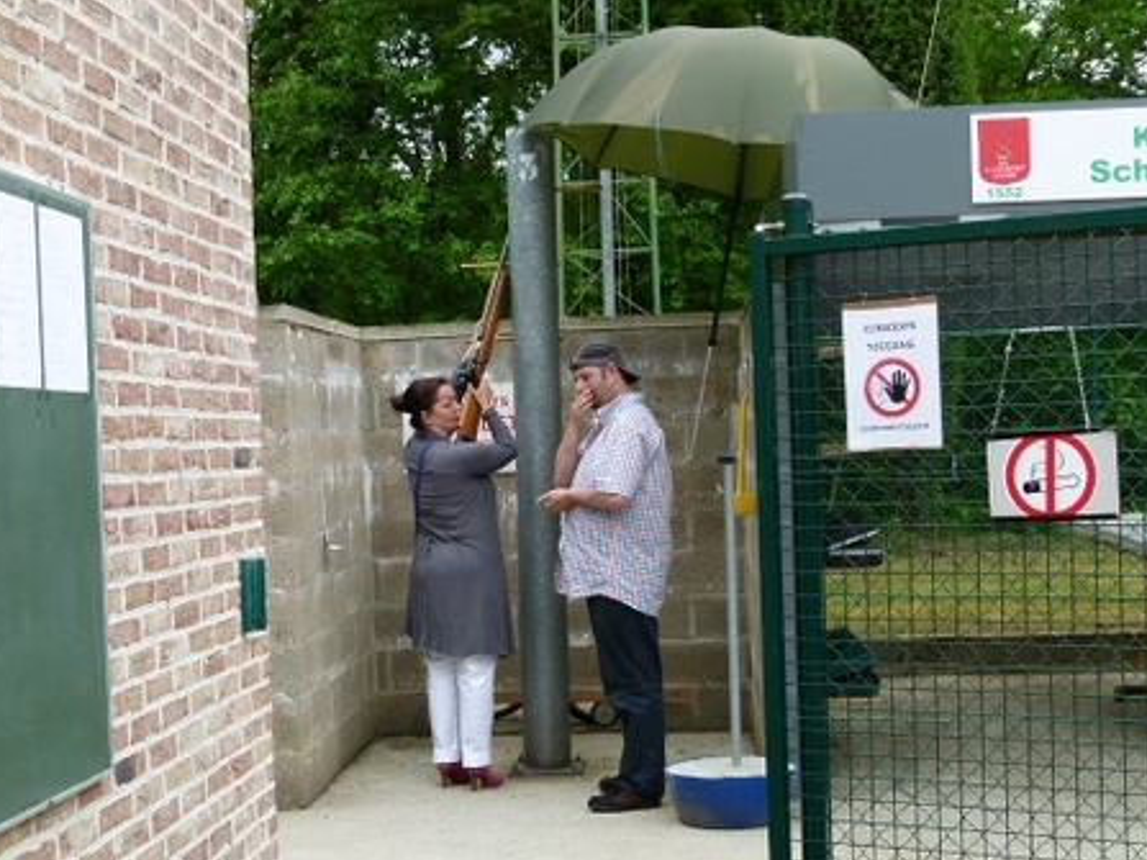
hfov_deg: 34.9
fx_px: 1822
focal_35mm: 55
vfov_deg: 26.5
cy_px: 493
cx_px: 549
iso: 100
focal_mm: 7.4
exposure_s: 1/200
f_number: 4
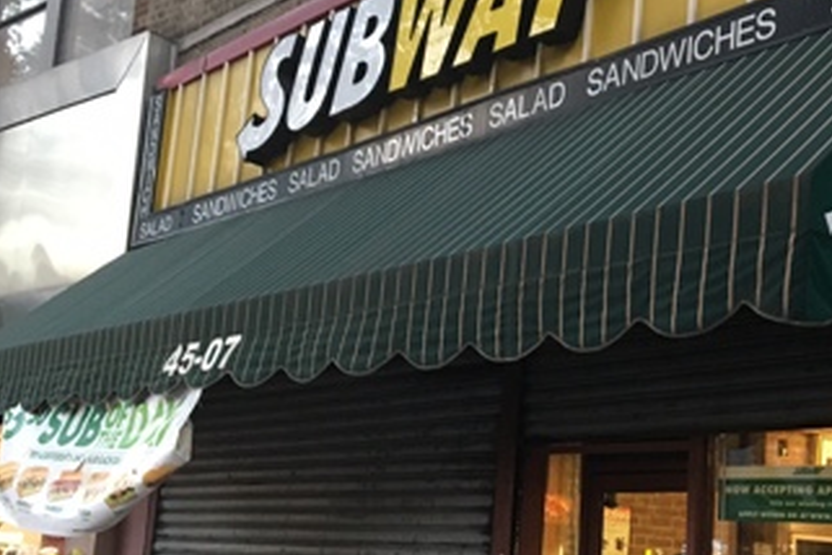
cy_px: 357
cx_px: 552
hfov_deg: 37.1
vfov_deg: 25.4
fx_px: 1225
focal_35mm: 53
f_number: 2.2
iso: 160
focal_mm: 4.15
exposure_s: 1/30
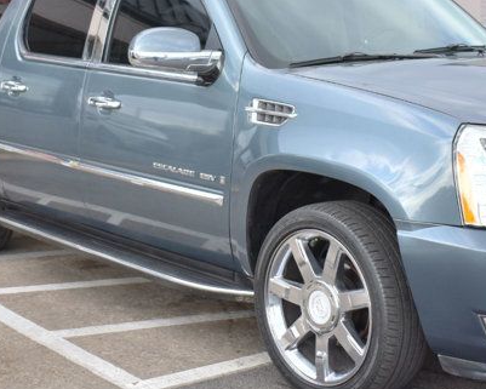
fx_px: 1137
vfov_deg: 19.3
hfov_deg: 24.1
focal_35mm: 79
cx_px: 239
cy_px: 102
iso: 200
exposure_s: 1/800
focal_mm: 22
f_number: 3.8
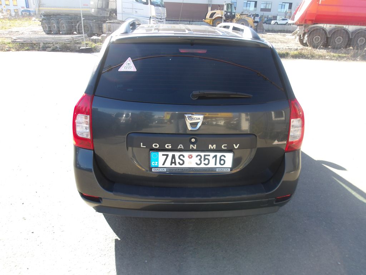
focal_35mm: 27
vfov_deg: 51.4
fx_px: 285
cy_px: 138
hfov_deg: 65.3
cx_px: 183
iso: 100
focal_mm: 4.9
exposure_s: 1/225
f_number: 3
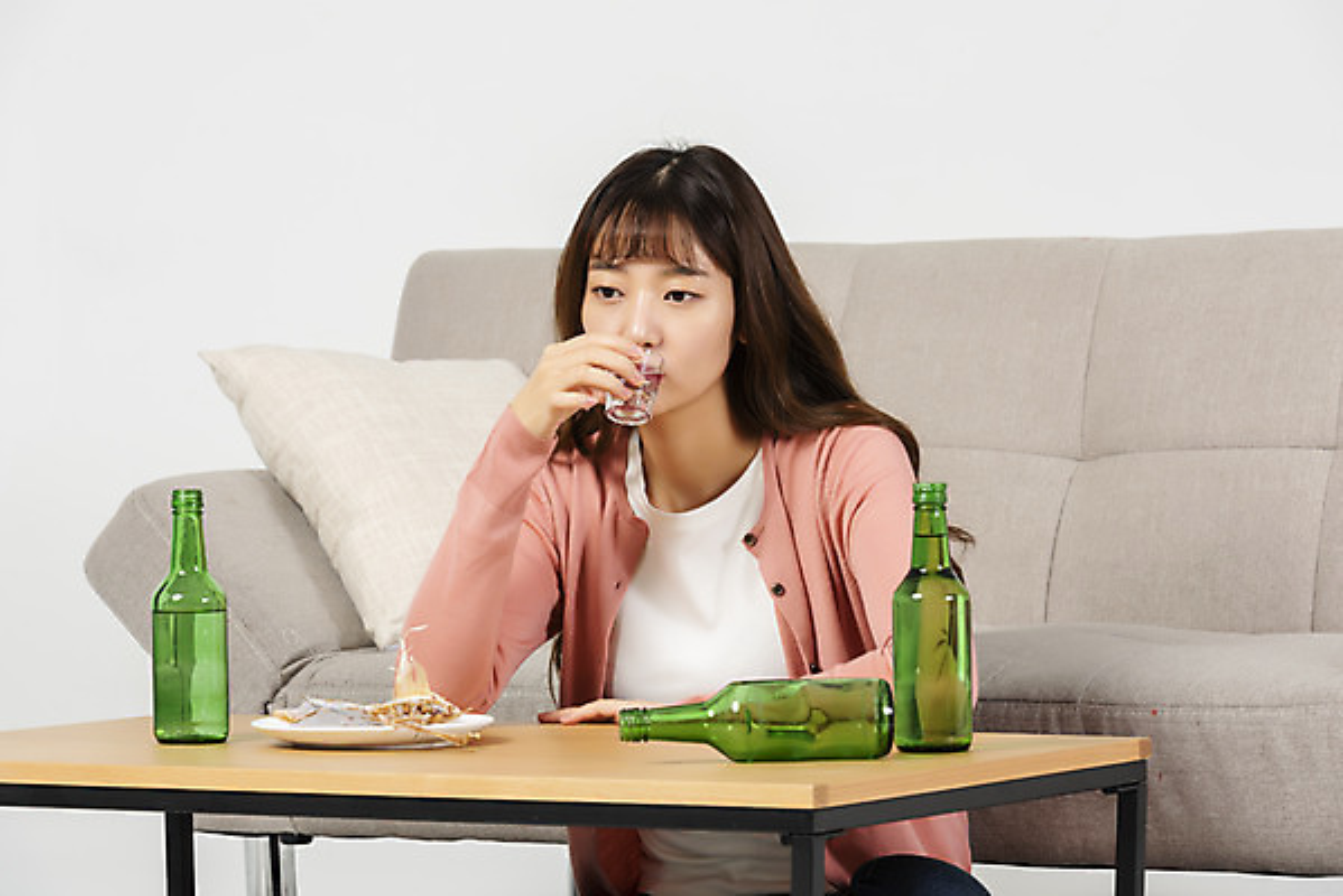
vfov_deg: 8.3
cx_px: 672
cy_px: 448
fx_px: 6158
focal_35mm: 165
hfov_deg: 12.4
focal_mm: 165
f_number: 11
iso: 100
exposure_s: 1/125
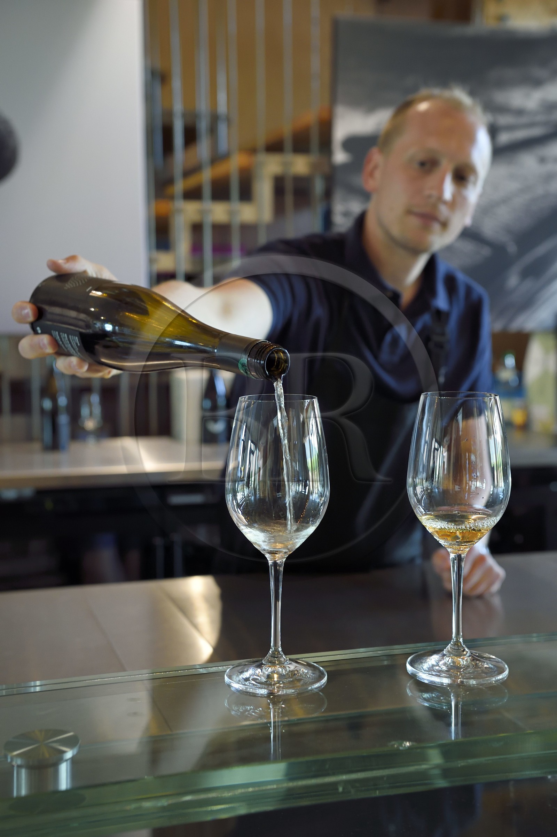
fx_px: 1161
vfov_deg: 39.6
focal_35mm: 50
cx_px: 278
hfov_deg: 27.0
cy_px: 418
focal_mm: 50
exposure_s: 1/30
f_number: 5.6
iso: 1600
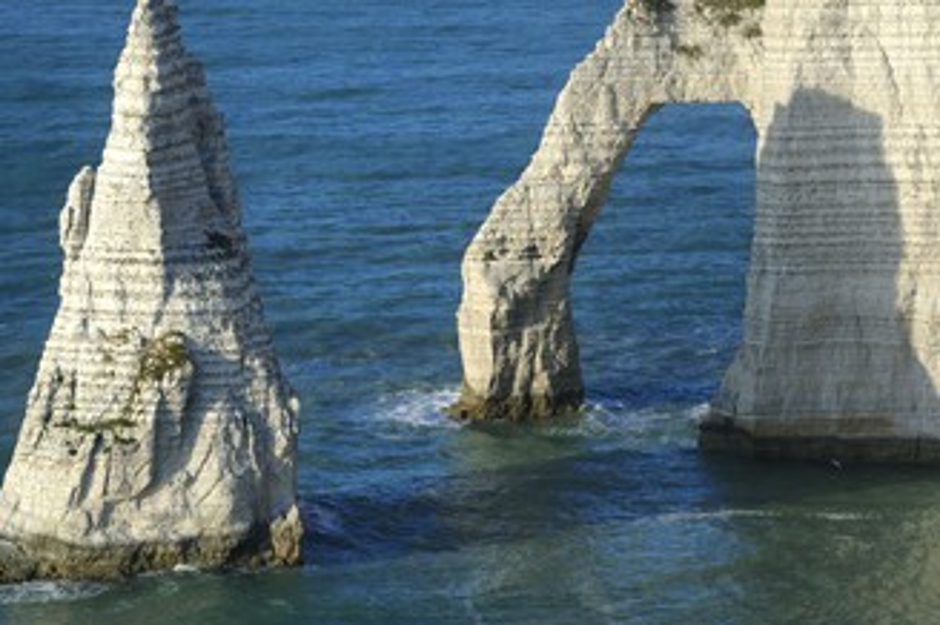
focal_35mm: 173
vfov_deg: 7.9
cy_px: 287
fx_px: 4513
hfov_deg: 11.9
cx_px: 441
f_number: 9
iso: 200
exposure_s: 1/250
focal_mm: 135
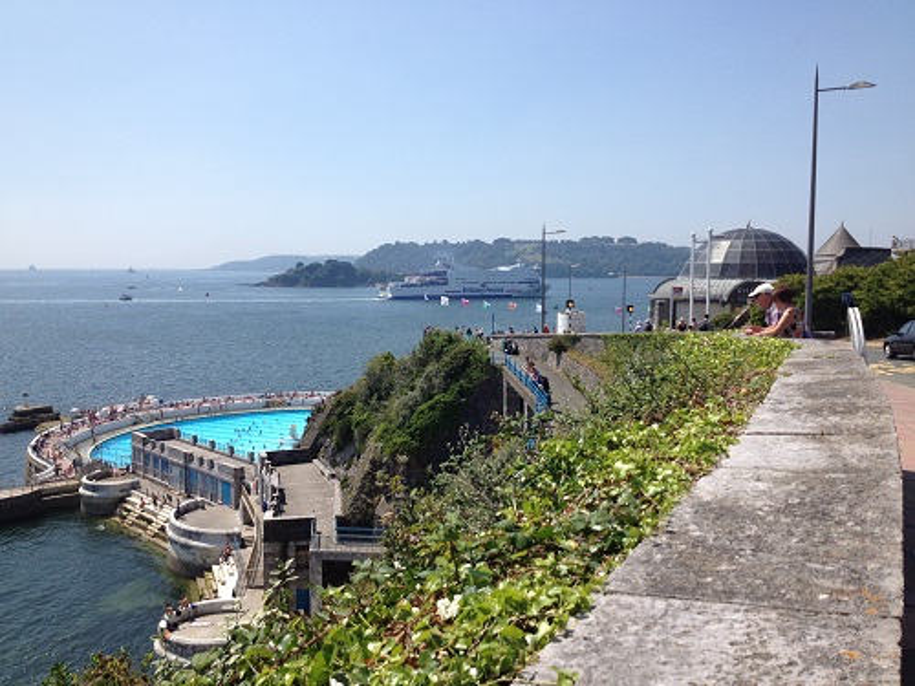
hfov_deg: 52.6
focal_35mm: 35
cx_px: 458
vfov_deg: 40.7
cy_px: 343
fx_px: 925
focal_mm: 4.28
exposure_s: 1/2208
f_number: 2.4
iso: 50
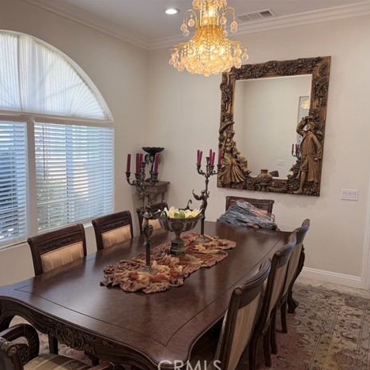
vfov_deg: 55.6
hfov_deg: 55.0
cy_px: 189
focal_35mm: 29
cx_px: 141
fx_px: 351
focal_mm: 6.76
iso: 80
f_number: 1.78
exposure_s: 1/172
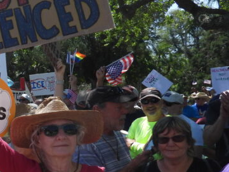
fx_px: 450
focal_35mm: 68
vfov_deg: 21.6
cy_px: 102
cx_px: -75
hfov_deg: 24.6
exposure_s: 1/1250
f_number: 2.8
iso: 100
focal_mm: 4.3
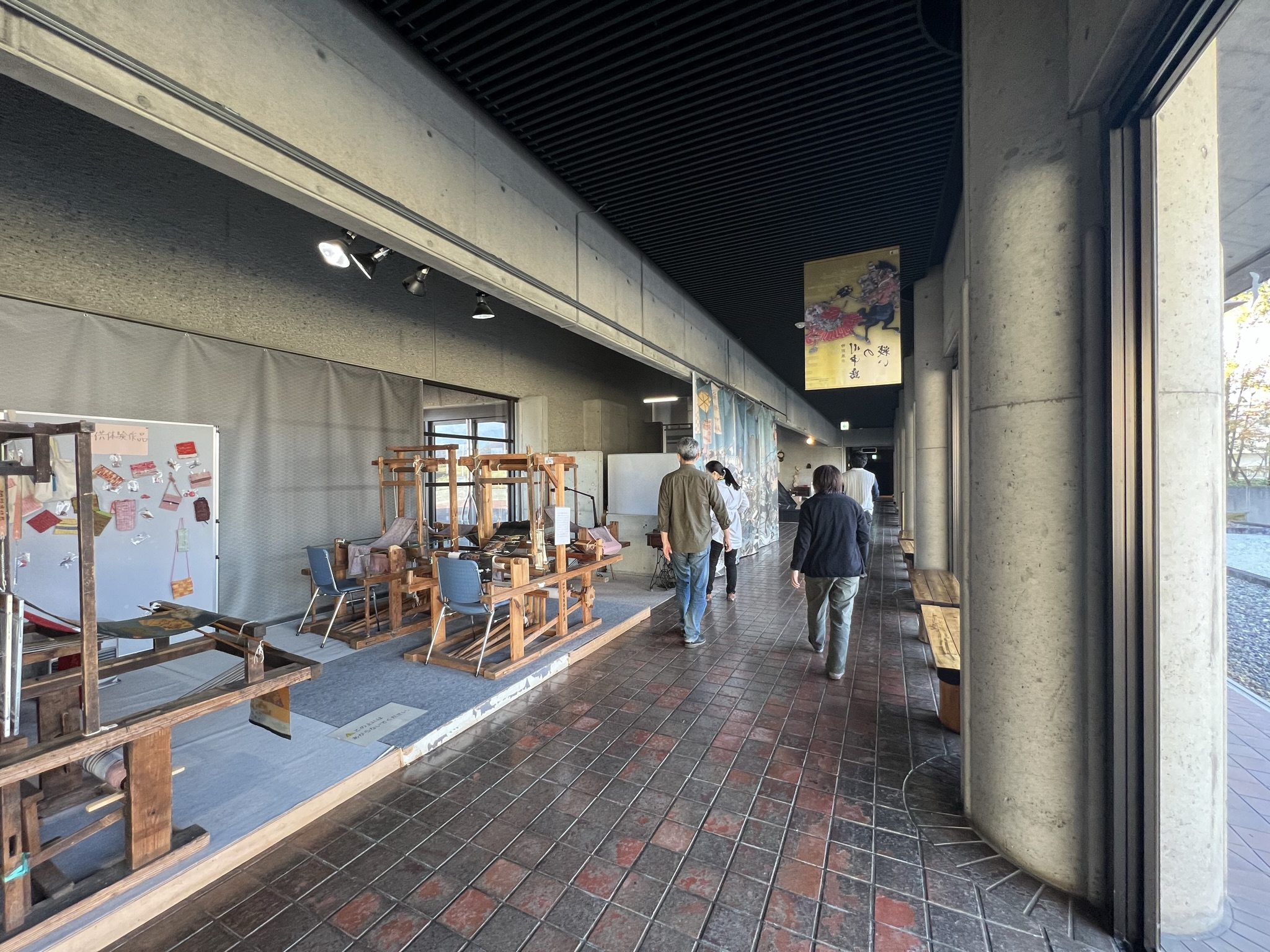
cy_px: 476
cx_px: 635
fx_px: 477
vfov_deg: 89.9
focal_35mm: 13
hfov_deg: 106.2
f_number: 1.8
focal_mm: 1.57
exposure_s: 1/60
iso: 160
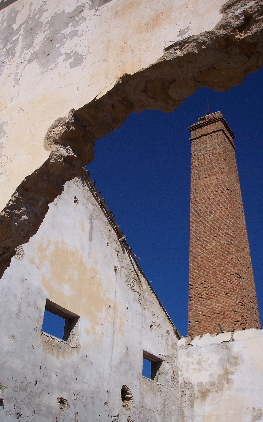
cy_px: 209
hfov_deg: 30.5
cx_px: 121
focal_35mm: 42
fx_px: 482
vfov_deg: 47.2
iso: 100
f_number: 5.6
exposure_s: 1/1000
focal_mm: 8
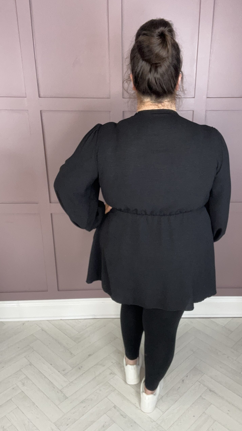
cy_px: 216
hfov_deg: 35.6
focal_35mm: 33
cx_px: 138
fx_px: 376
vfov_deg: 59.5
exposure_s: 1/54
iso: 100
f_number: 1.9
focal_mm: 2.69
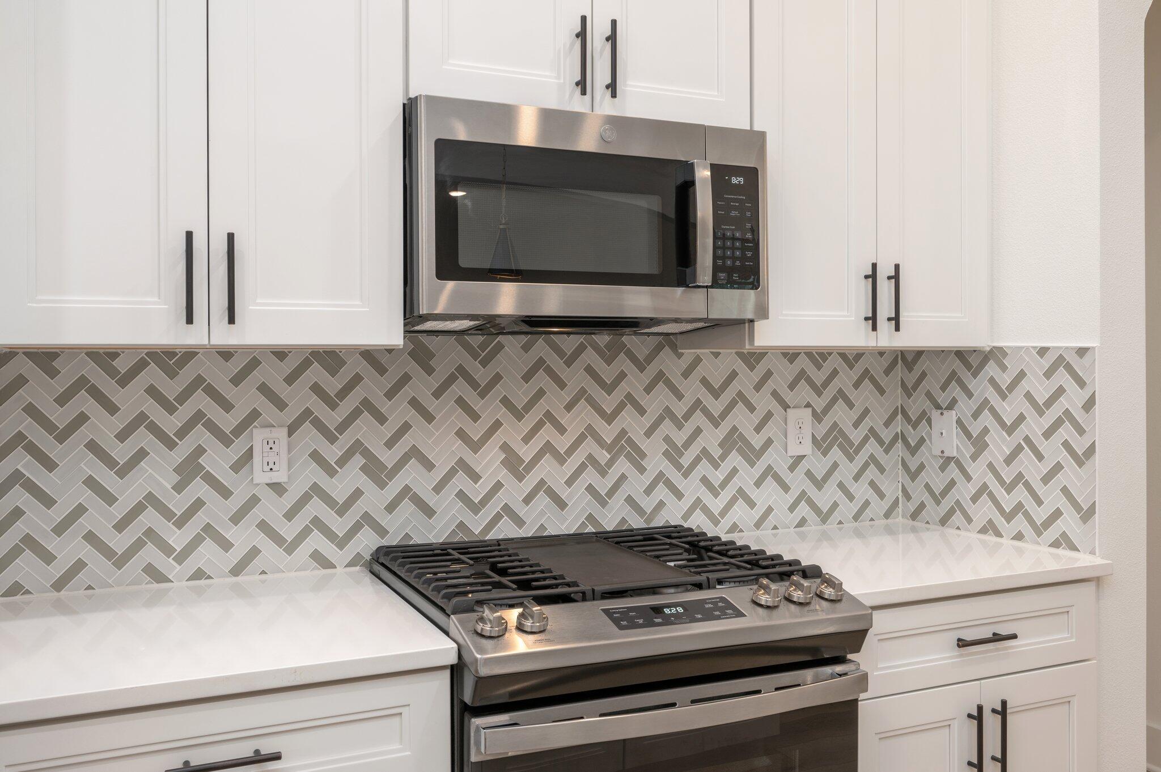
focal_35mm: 30
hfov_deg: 62.0
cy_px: 386
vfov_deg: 43.5
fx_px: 967
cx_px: 580
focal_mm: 30
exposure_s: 1/8
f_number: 9
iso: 250
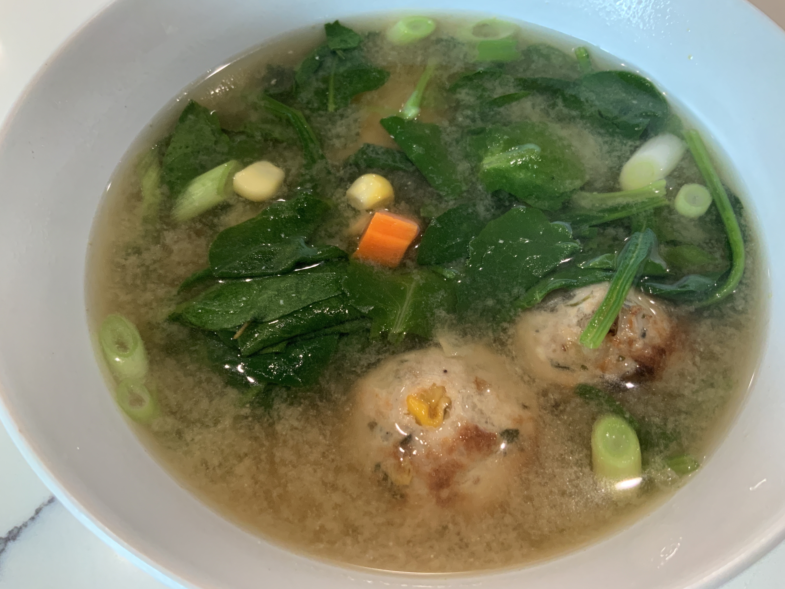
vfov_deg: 48.2
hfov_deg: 61.7
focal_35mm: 29
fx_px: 658
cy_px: 294
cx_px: 392
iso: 125
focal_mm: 3
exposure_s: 1/60
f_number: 1.8
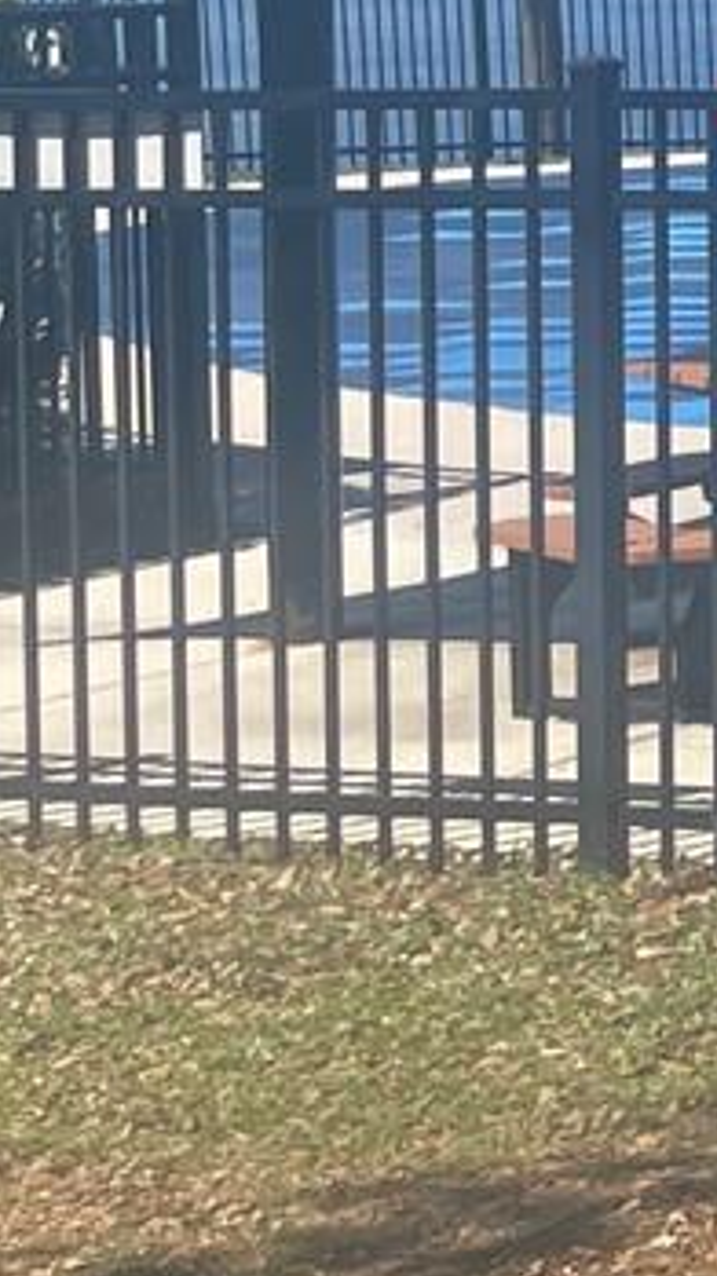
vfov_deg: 16.2
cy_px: 51
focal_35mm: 130
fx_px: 4399
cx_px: 2510
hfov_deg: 7.5
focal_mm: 4.2
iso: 32
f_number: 1.6
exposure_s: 1/3610
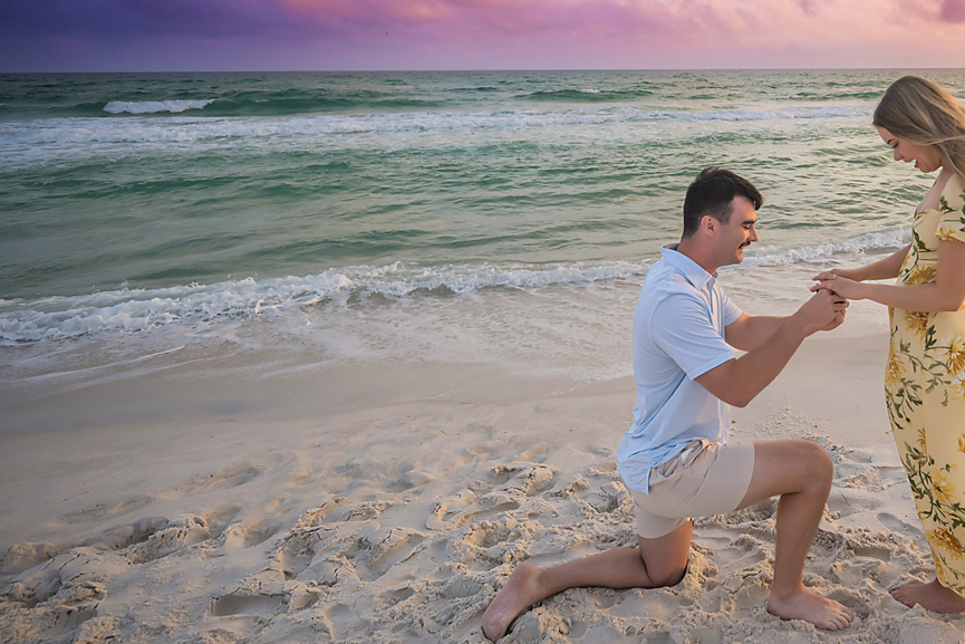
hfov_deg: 64.6
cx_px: 740
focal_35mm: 26
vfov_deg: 48.9
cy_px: 228
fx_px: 697
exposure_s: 1/2000
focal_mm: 15
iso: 400
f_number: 2.8
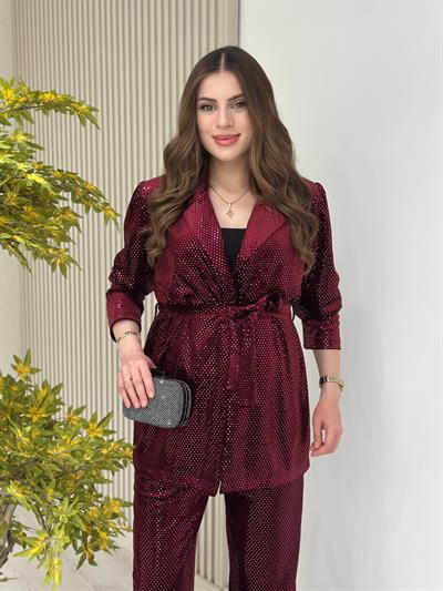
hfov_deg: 30.3
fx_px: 819
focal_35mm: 48
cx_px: 222
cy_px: 296
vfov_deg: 39.6
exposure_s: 1/146
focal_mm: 6.86
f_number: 1.78
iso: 125
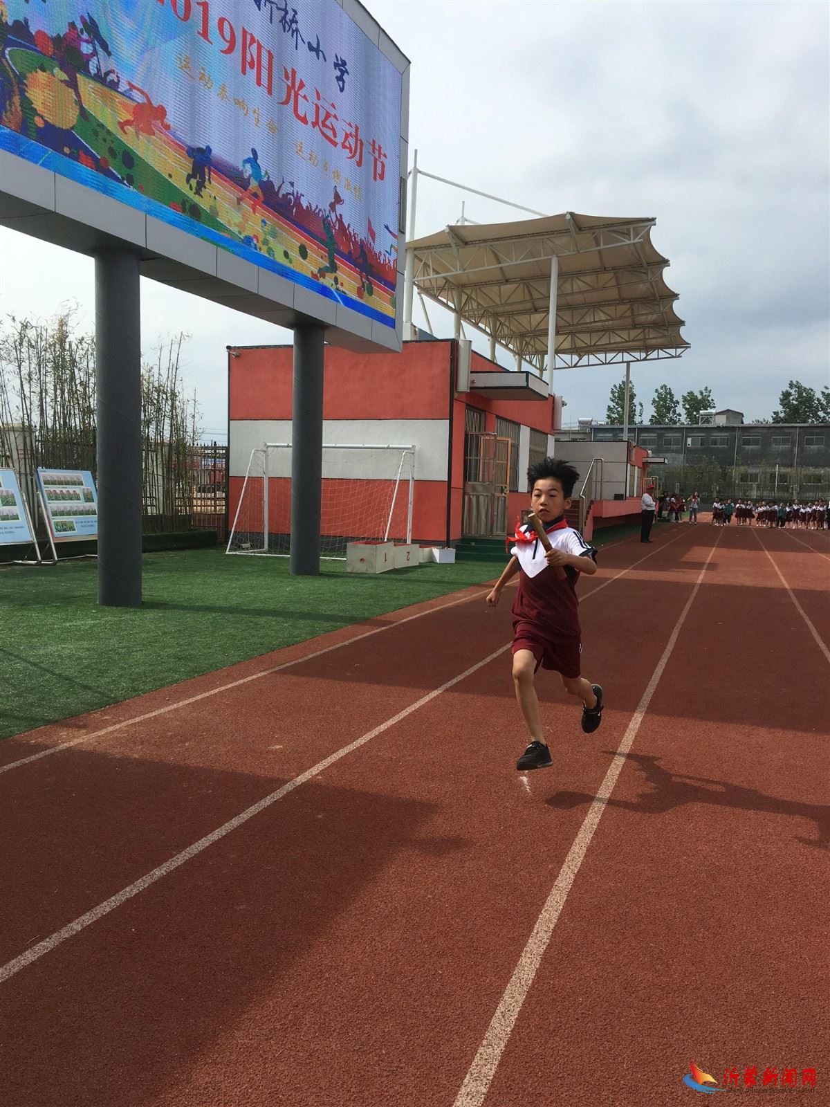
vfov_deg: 61.7
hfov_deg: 48.2
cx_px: 415
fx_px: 927
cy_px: 554
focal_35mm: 29
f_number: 2.2
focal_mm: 4.15
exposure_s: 1/1972
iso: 25
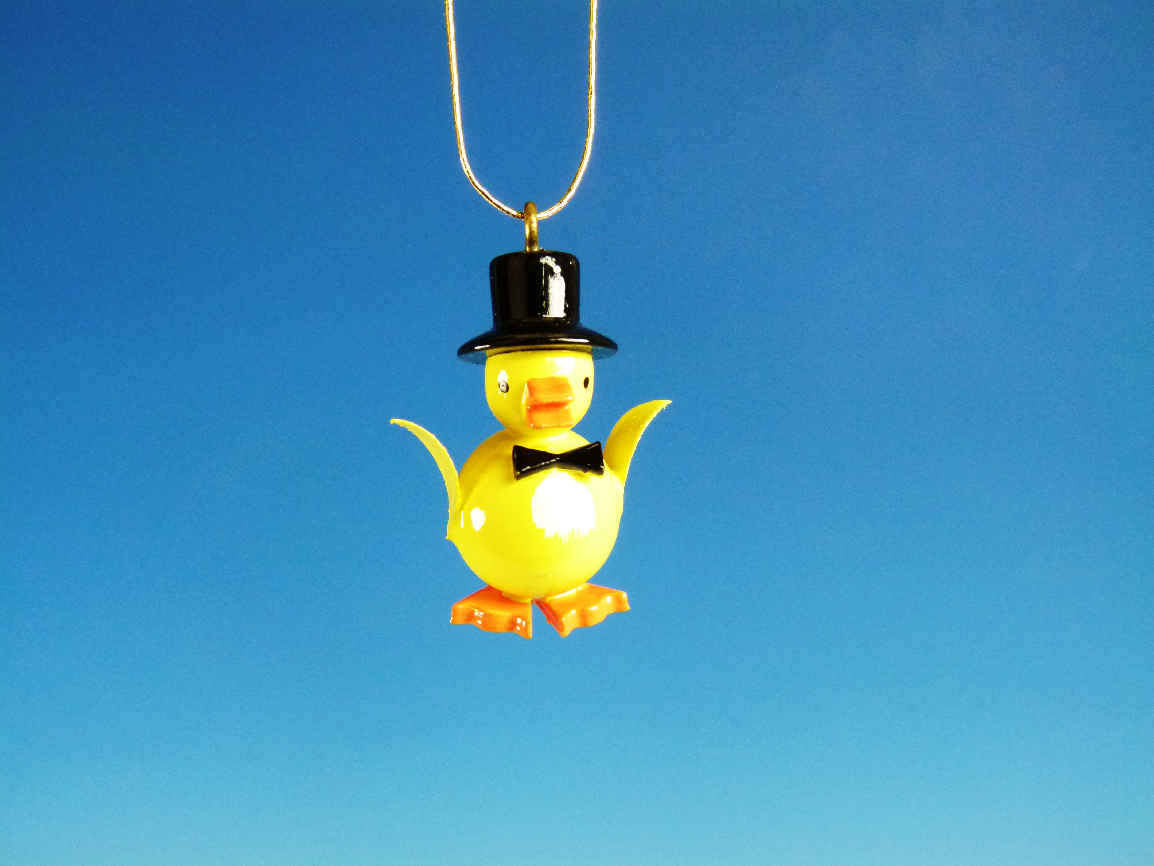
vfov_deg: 40.7
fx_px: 1167
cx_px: 577
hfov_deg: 52.6
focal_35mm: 35
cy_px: 433
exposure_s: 1/500
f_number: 3.6
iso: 400
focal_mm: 6.3
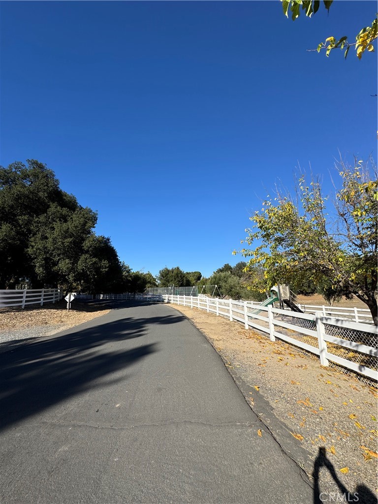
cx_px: 189
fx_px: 204
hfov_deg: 85.7
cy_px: 252
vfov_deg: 102.1
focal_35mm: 14
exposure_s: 1/2273
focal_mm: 2.22
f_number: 2.2
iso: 50
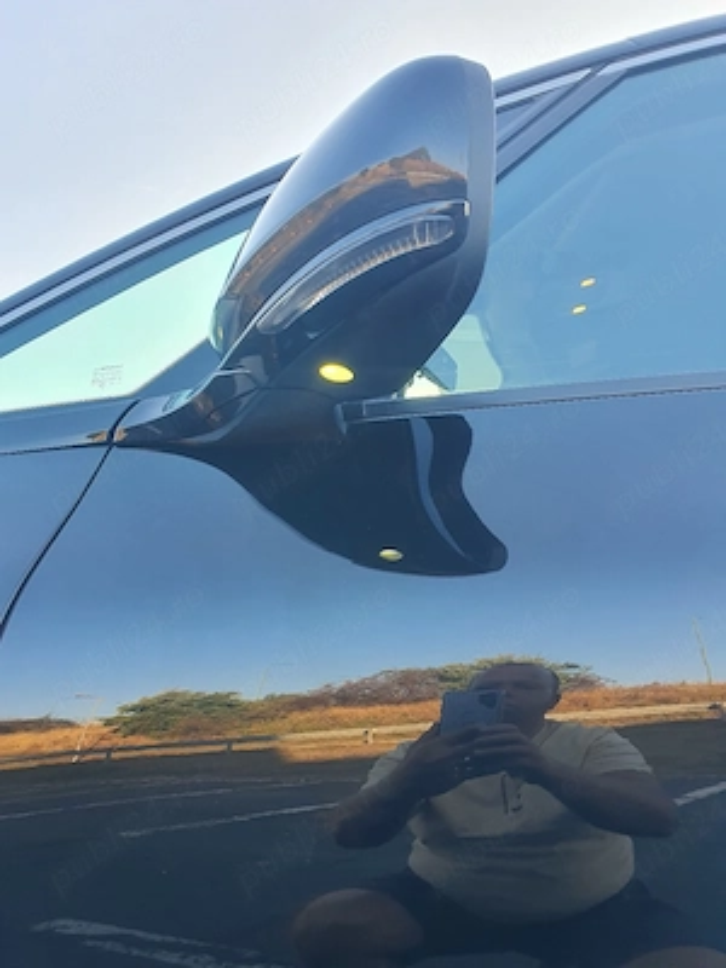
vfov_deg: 67.3
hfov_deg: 53.1
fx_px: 727
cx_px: 363
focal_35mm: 26
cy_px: 484
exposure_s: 1/139
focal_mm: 4.3
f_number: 2.4
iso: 50
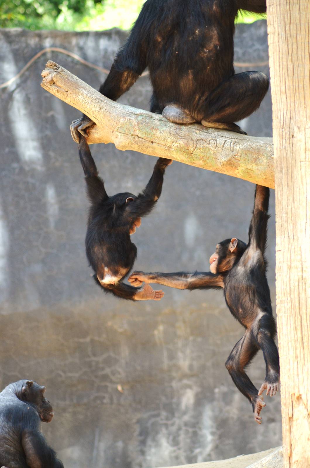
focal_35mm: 248
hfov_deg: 5.5
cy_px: 234
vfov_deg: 8.3
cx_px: 155
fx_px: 3211
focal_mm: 165
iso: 800
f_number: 4.5
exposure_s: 1/500
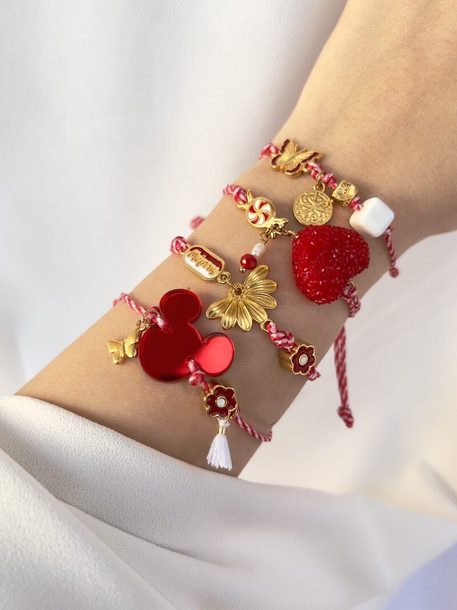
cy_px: 305
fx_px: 458
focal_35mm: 26
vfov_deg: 67.3
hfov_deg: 53.1
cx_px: 228
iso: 50
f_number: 1.5
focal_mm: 5.7
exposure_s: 1/121
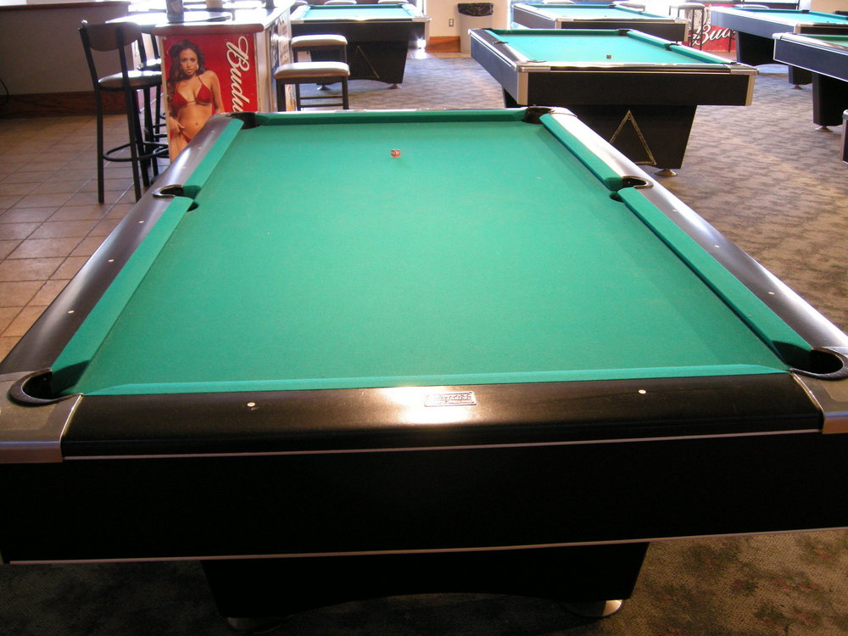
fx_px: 857
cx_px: 424
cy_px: 318
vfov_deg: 40.7
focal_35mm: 35
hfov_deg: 52.6
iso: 200
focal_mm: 7.5
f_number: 3.8
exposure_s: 1/4
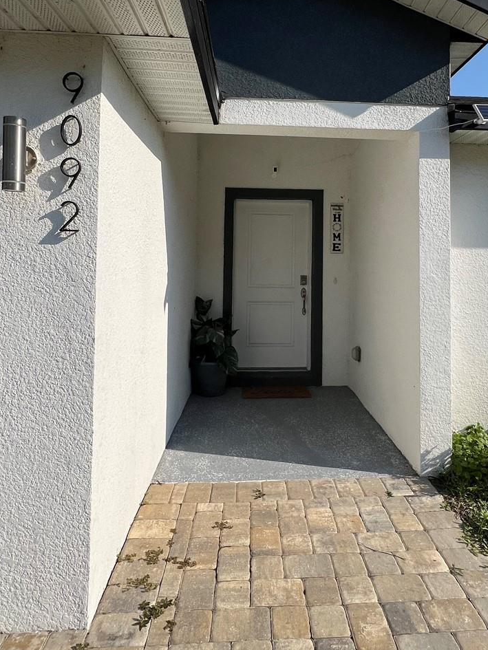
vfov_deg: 75.3
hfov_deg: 60.8
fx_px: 413
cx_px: 284
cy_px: 252
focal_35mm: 22
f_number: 1.8
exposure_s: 1/5000
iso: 40
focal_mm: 1.57
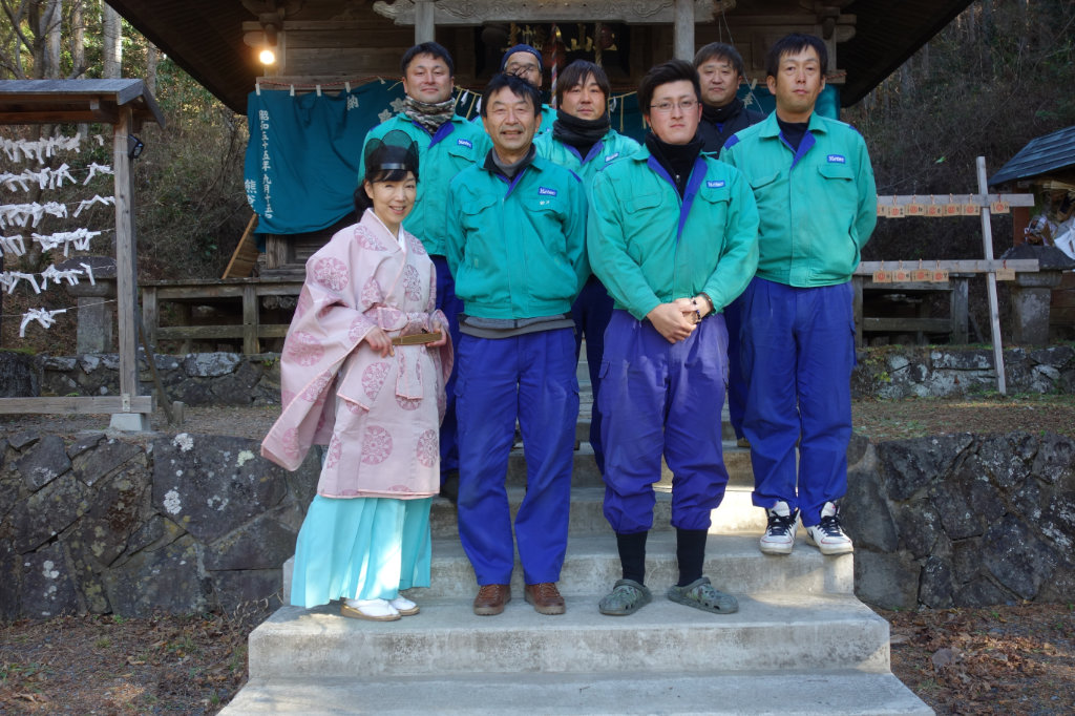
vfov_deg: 35.9
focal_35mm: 37
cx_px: 538
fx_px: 1104
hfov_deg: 51.9
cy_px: 358
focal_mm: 13.6
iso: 125
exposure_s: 1/100
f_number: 3.2
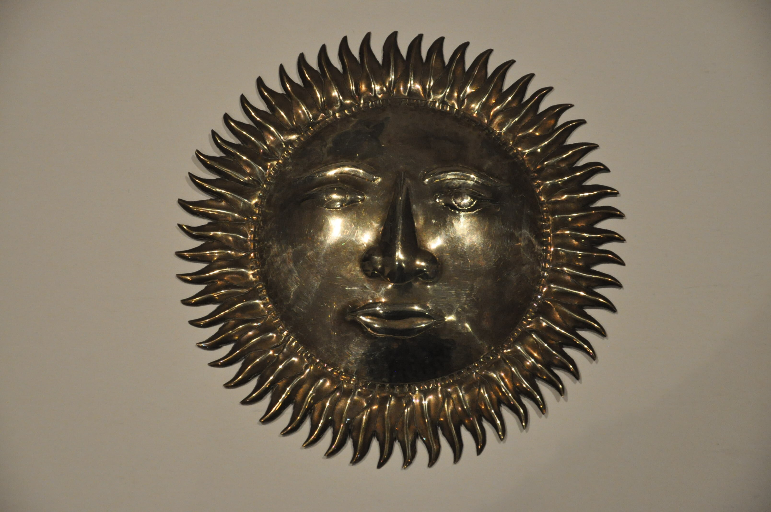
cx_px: 386
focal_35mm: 128
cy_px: 256
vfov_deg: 10.7
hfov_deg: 16.1
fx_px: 2727
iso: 1600
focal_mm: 85
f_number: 5.6
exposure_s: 1/80
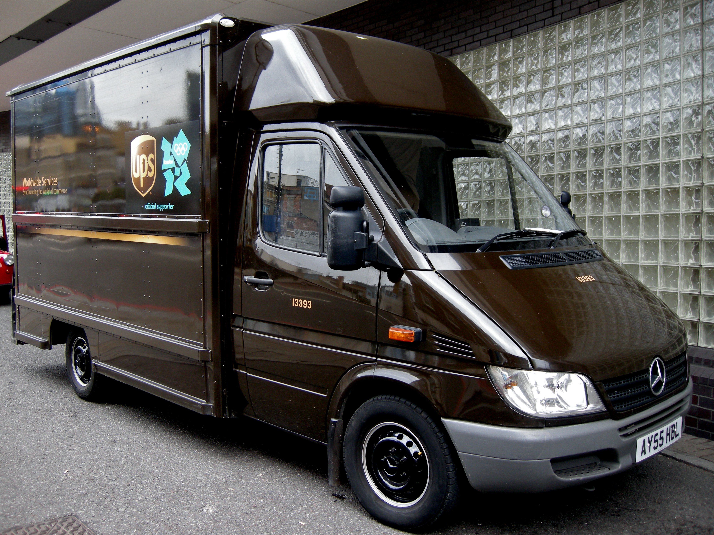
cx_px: 357
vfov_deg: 40.7
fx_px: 722
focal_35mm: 35
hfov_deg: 52.6
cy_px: 268
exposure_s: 1/59.7
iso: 107
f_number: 2.7
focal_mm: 7.5
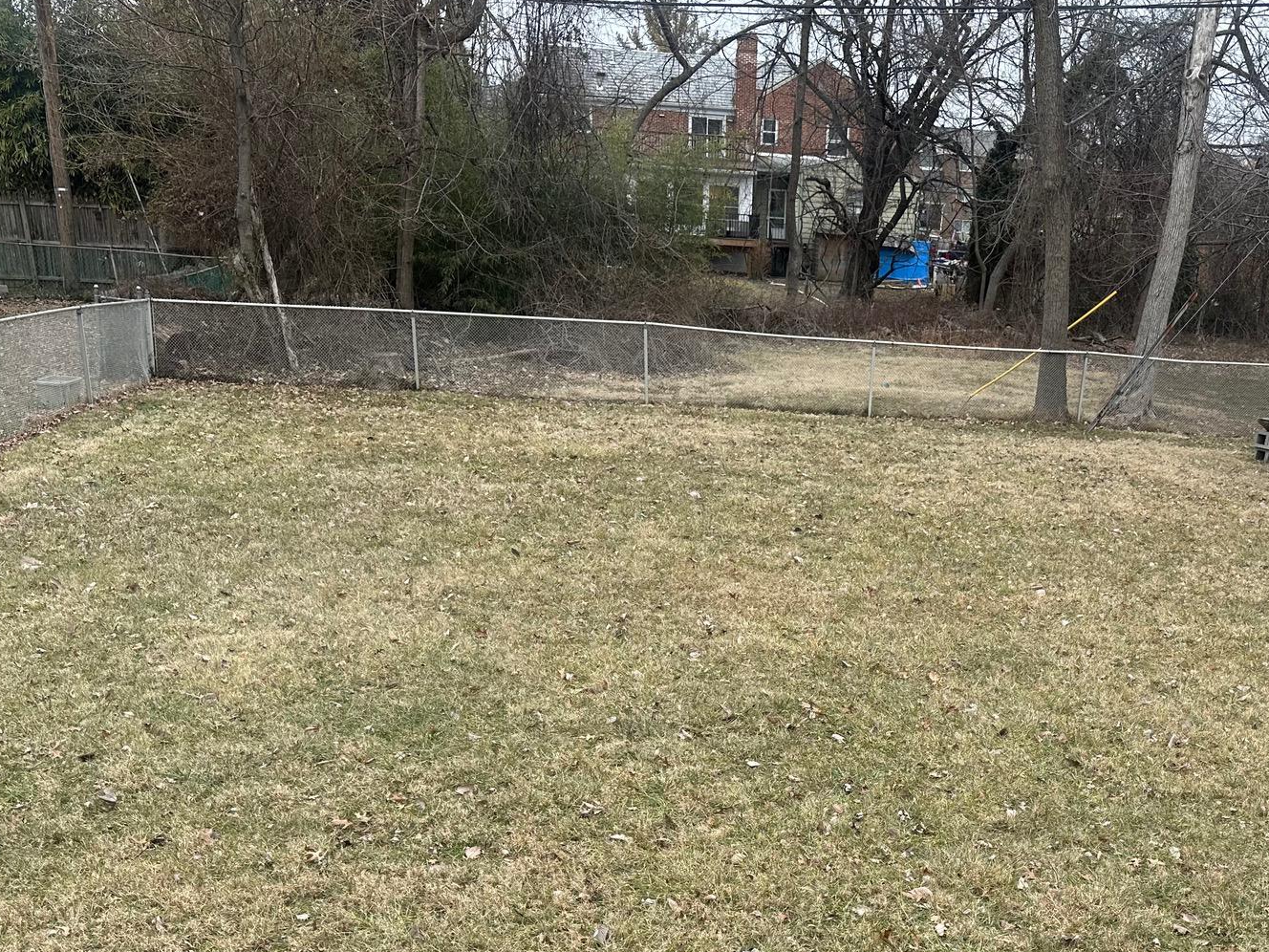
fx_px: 1356
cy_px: 676
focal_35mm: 37
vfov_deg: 38.0
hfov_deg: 49.5
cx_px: 817
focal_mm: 6.86
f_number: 1.78
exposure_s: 1/183
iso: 64
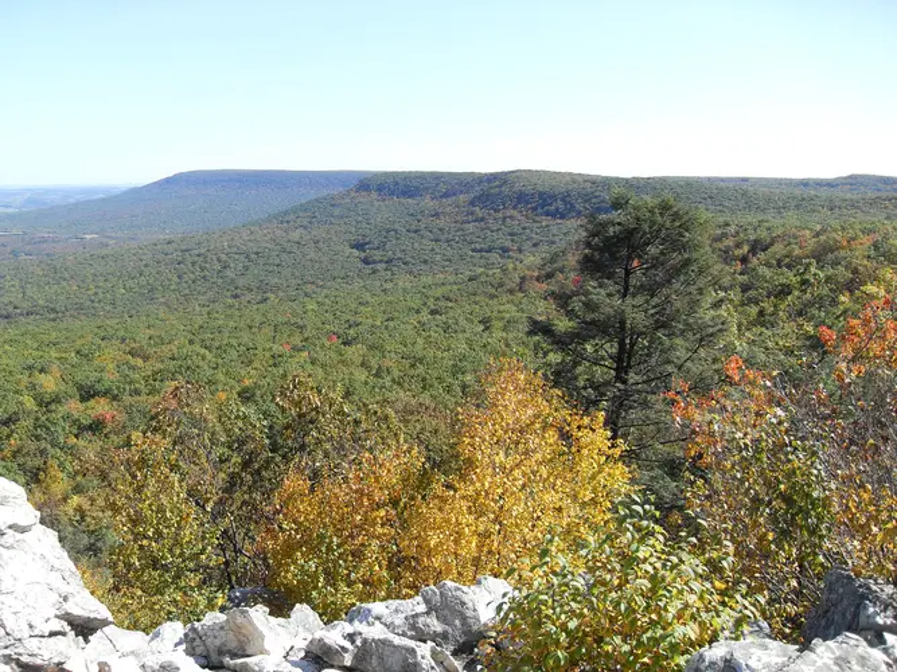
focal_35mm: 34
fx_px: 881
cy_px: 336
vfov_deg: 41.8
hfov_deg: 54.0
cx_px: 448
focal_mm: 6.3
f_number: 2.8
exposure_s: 1/750
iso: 80
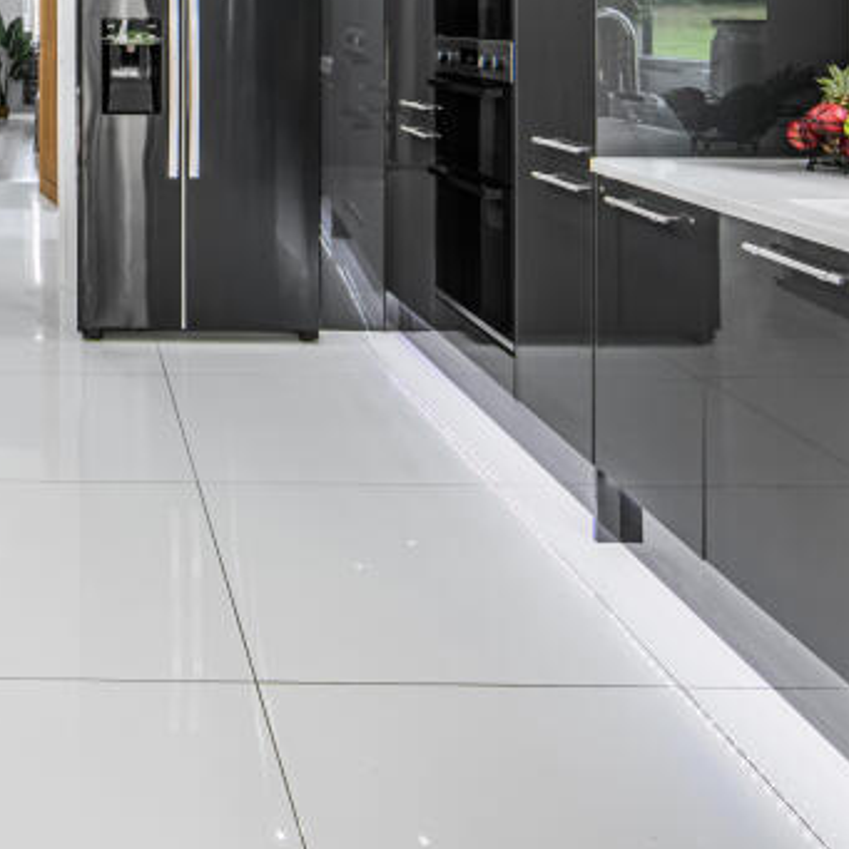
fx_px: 1276
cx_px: 20
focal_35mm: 46
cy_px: 14
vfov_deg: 33.8
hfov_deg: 33.9
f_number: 8
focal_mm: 18
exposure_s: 1/3
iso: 80
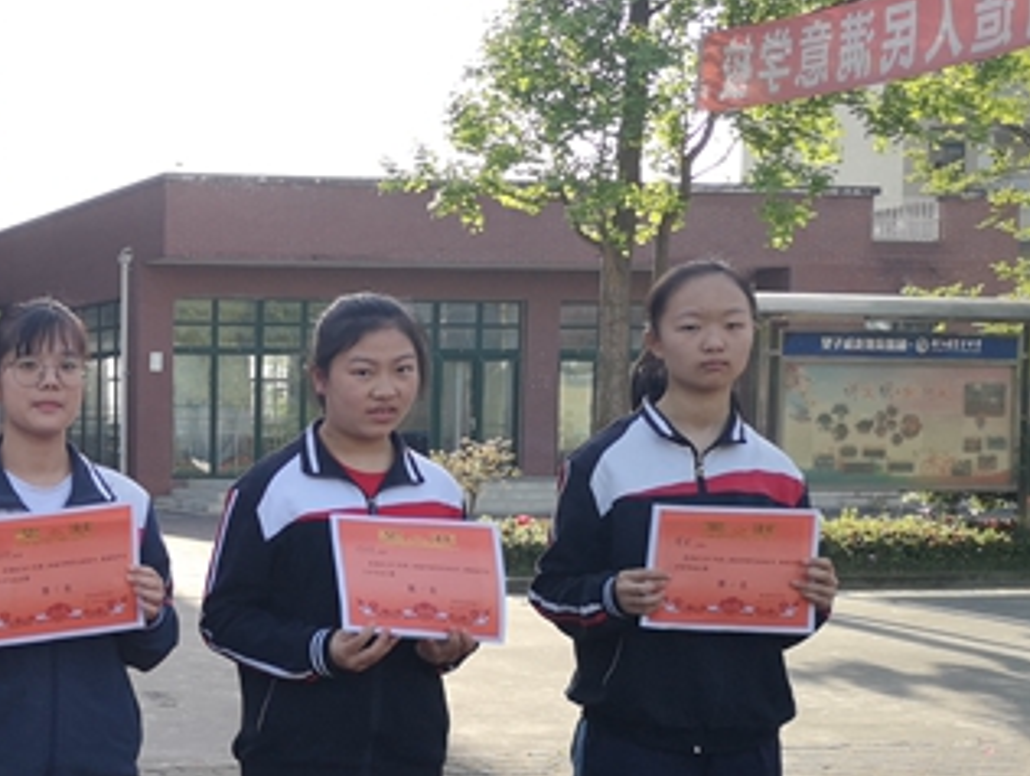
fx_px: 1907
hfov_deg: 27.0
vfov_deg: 22.9
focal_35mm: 64
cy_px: 520
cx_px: -179
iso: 50
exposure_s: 1/628
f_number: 1.8
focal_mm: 3.95
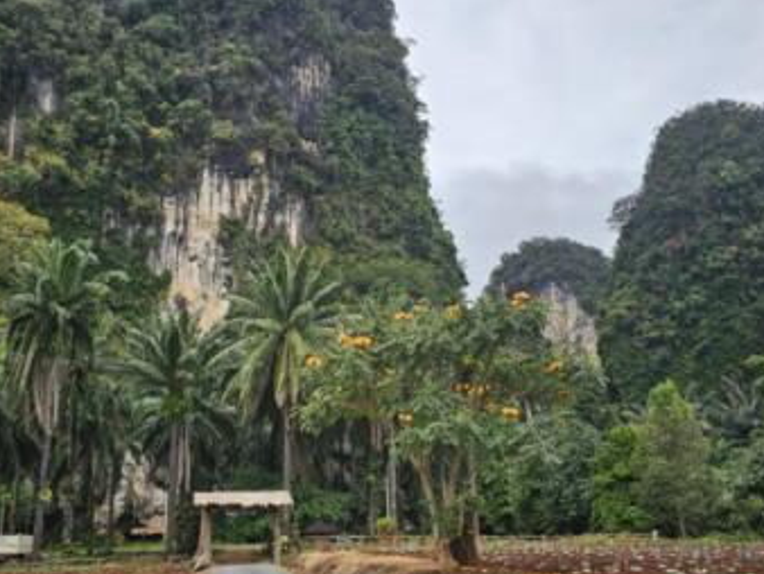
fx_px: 751
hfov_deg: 53.7
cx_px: 328
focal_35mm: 34
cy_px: 345
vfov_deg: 41.6
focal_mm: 6.3
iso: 10
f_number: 1.7
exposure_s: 1/369
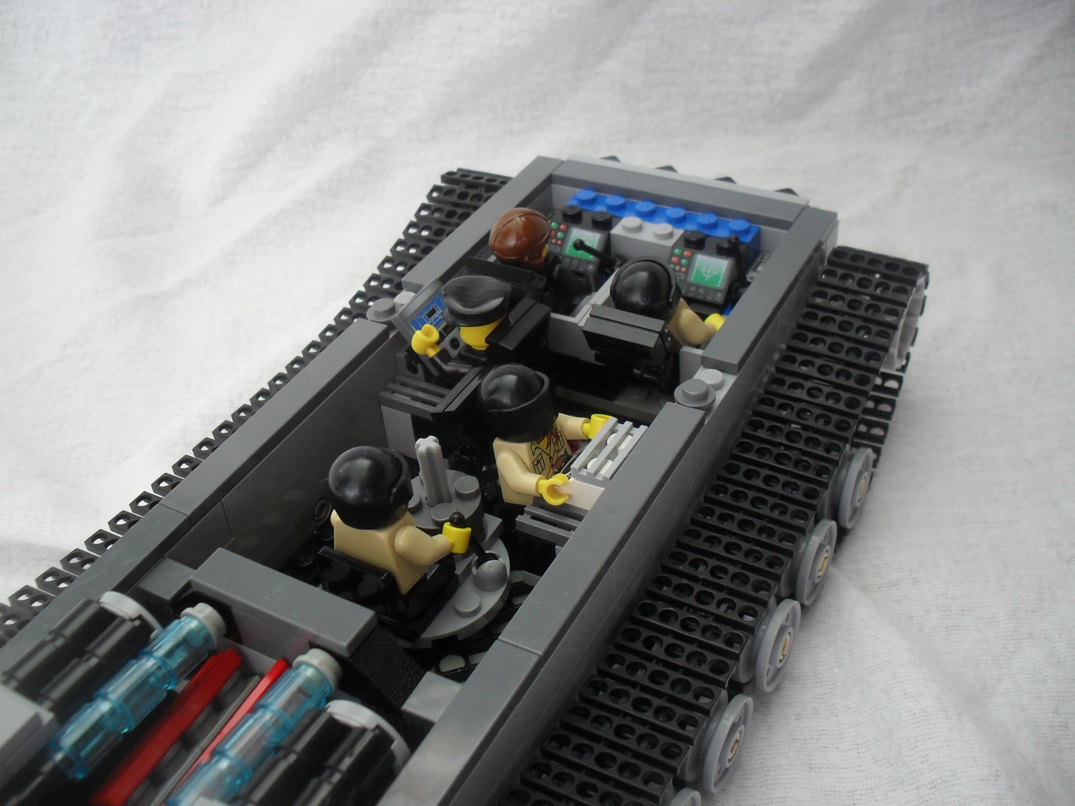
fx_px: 1118
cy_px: 400
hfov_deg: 51.4
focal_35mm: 36
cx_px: 524
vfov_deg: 39.7
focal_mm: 6.3
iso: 200
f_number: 3.2
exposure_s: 1
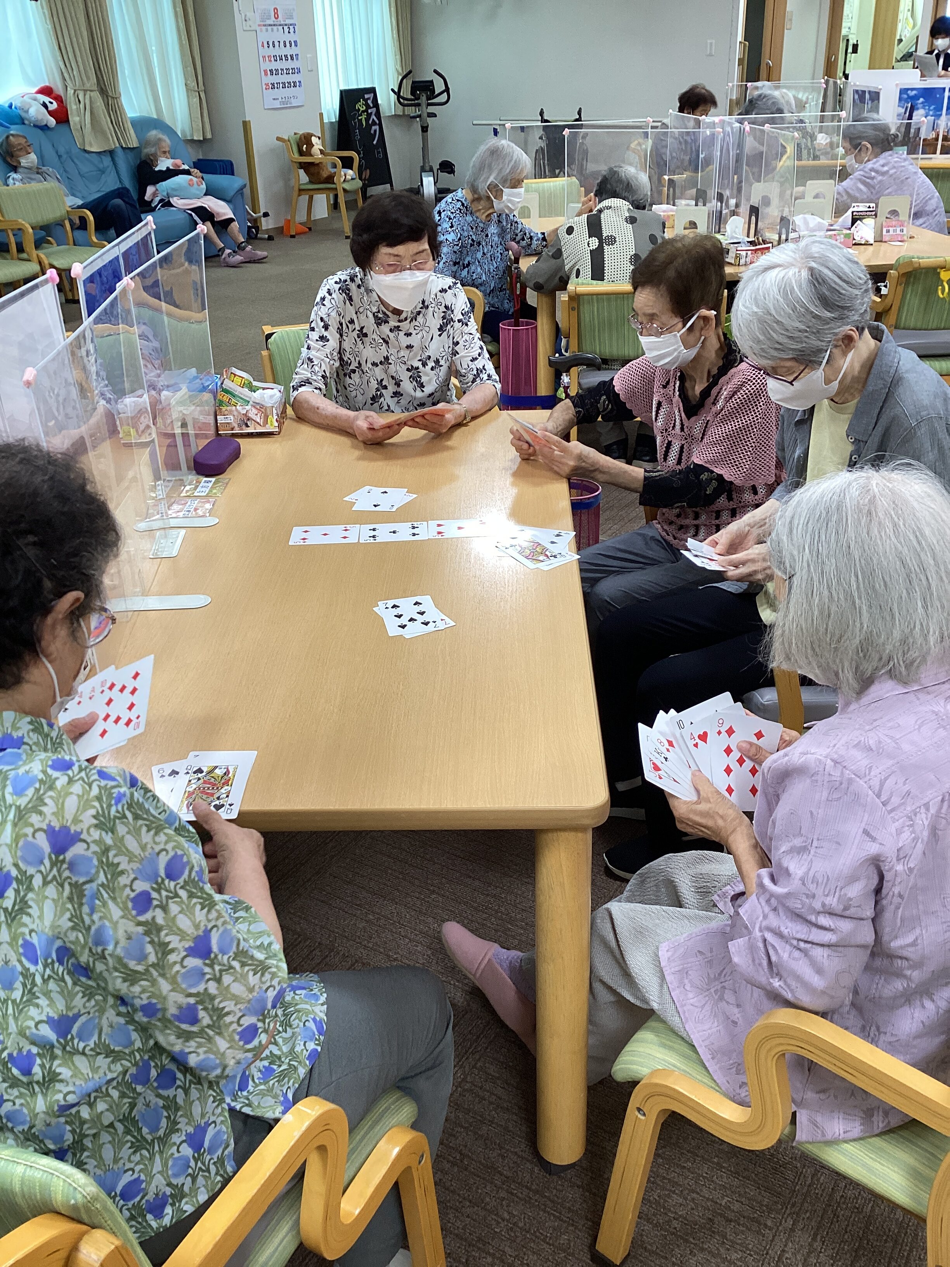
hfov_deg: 45.4
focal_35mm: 31
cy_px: 634
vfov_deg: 58.4
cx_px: 475
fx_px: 1134
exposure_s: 1/50
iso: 80
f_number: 2.4
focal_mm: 3.3
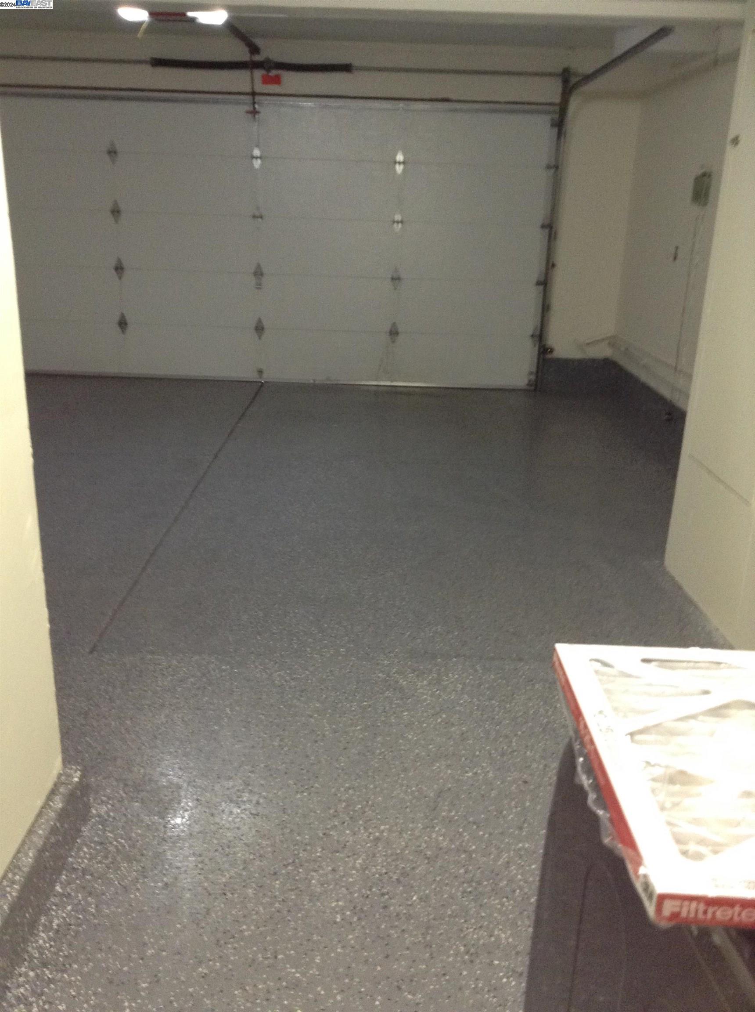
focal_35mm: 33
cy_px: 506
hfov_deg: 42.8
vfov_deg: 55.4
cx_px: 378
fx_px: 963
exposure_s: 1/24
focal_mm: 3.3
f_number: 2.4
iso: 160
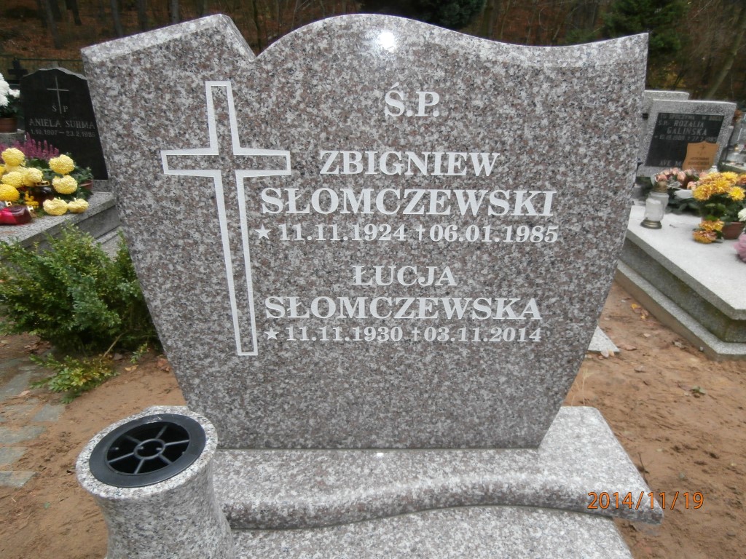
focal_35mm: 24
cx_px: 373
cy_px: 280
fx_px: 517
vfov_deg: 56.8
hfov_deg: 71.6
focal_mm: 4.2
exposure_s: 1/30
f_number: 3
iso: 200
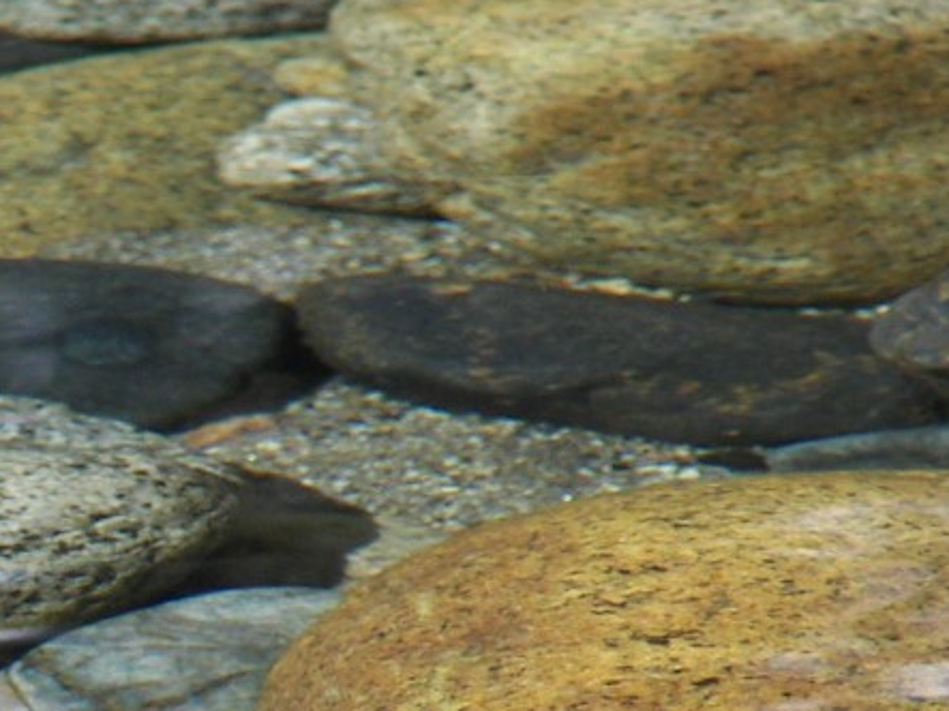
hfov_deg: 1.7
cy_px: 767
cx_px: -159
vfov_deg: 1.3
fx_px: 32231
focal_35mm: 1176
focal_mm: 60.1
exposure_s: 1/320
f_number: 3.6
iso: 64
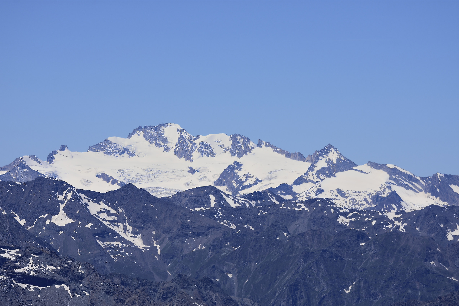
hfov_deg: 6.2
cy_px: 153
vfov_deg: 4.2
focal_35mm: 330
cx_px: 230
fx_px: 4207
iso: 100
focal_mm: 220
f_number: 7.1
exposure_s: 1/500
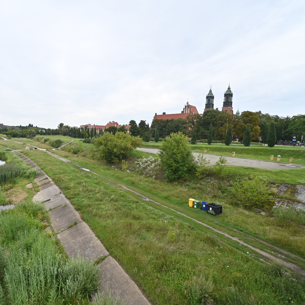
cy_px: 152
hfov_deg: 78.0
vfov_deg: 80.7
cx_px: 101
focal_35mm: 18
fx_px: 179
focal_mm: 14
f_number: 4
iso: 100
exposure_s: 1/400
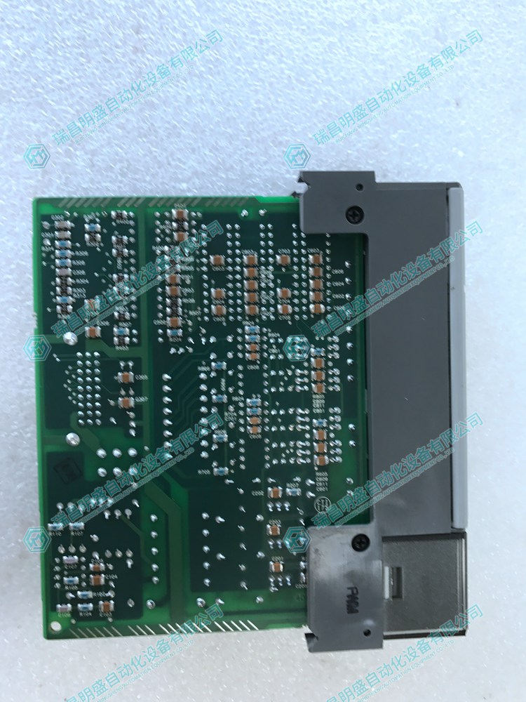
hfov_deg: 49.7
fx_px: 567
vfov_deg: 63.4
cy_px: 351
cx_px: 263
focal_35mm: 28
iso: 25
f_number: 1.8
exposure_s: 1/50
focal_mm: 3.99
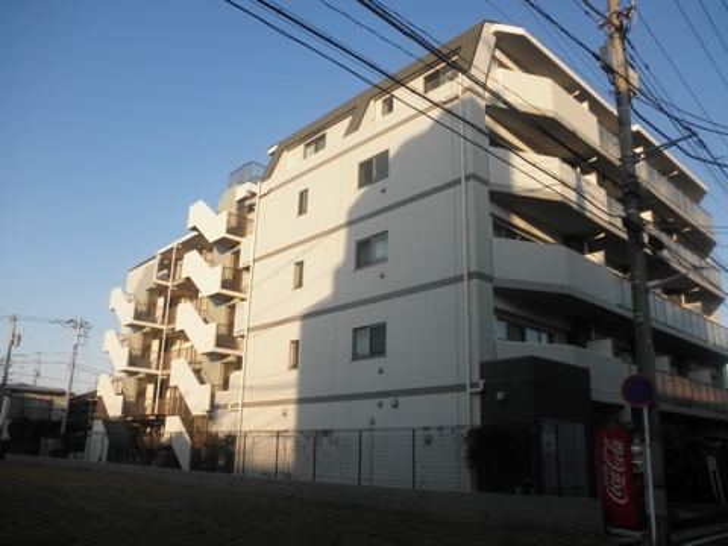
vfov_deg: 49.7
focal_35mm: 28
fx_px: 589
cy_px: 273
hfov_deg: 63.4
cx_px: 364
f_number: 3
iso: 64
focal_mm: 5
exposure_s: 1/500
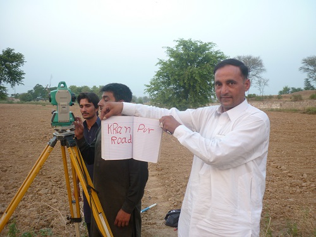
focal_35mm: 33
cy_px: 118
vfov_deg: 42.9
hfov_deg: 55.4
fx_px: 301
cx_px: 158
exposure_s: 1/13
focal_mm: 5.5
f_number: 2.8
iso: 80
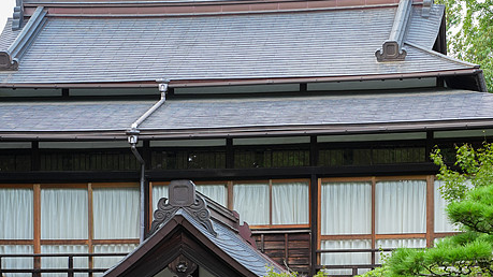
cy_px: 366
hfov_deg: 14.7
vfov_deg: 8.2
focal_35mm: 146
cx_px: 268
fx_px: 1908
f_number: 8
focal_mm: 80
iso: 800
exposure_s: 1/80
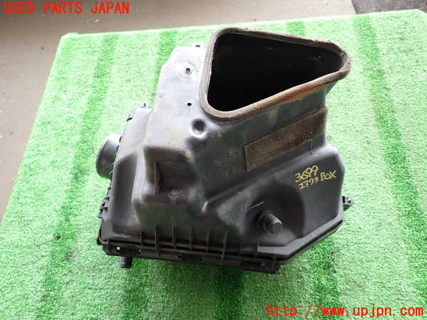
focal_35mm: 25
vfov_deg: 54.9
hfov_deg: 69.4
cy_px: 160
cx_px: 214
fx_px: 308
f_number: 2
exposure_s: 1/50
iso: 200
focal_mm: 4.5
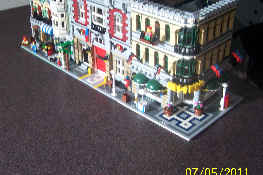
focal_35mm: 50
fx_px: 365
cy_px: 82
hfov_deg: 39.4
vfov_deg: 27.0
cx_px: 102
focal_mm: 6.3
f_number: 2.8
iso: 140
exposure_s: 1/6
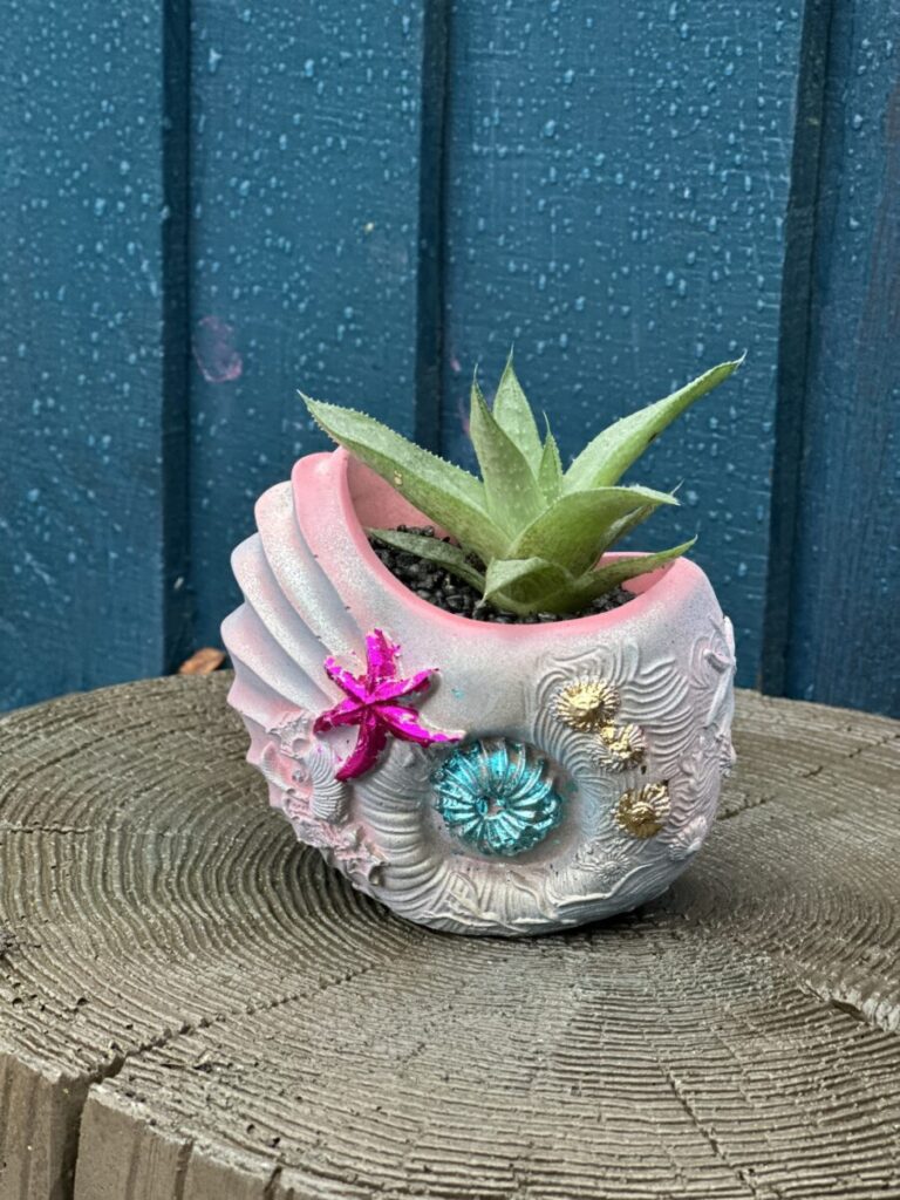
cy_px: 600
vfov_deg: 25.3
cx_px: 450
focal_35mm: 77
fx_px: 2669
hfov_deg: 19.1
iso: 320
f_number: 2.8
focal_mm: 9
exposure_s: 1/40
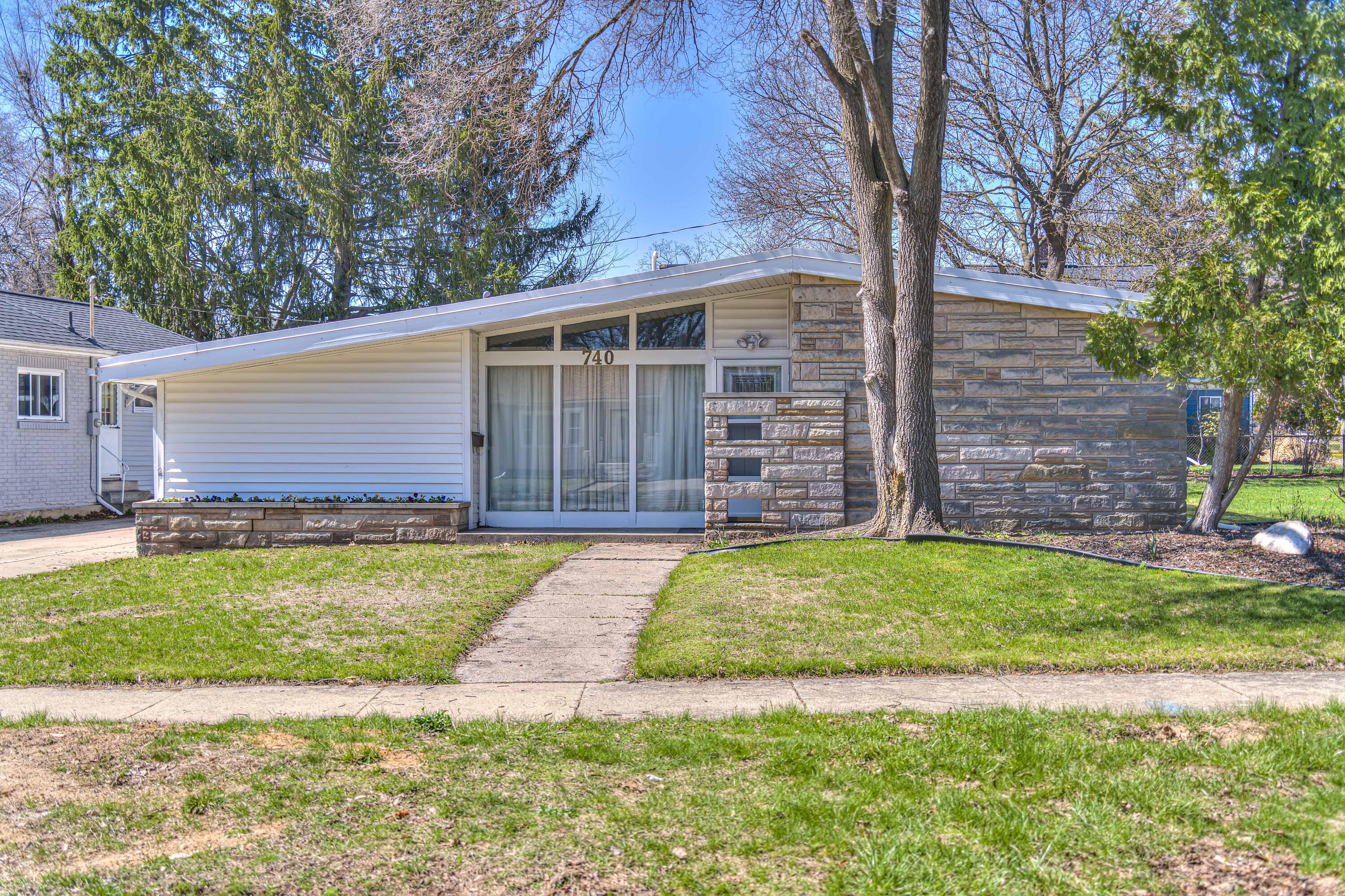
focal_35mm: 37
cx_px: 672
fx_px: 1382
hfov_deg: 51.9
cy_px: 448
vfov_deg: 35.9
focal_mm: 37
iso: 200
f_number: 3.2
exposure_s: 1/1600
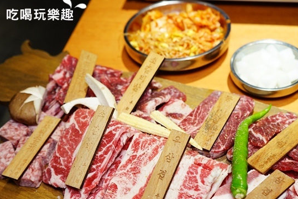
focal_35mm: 49
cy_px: 141
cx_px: 152
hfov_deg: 40.4
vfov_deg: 27.2
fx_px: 405
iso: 1000
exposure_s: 1/60
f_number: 4
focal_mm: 33
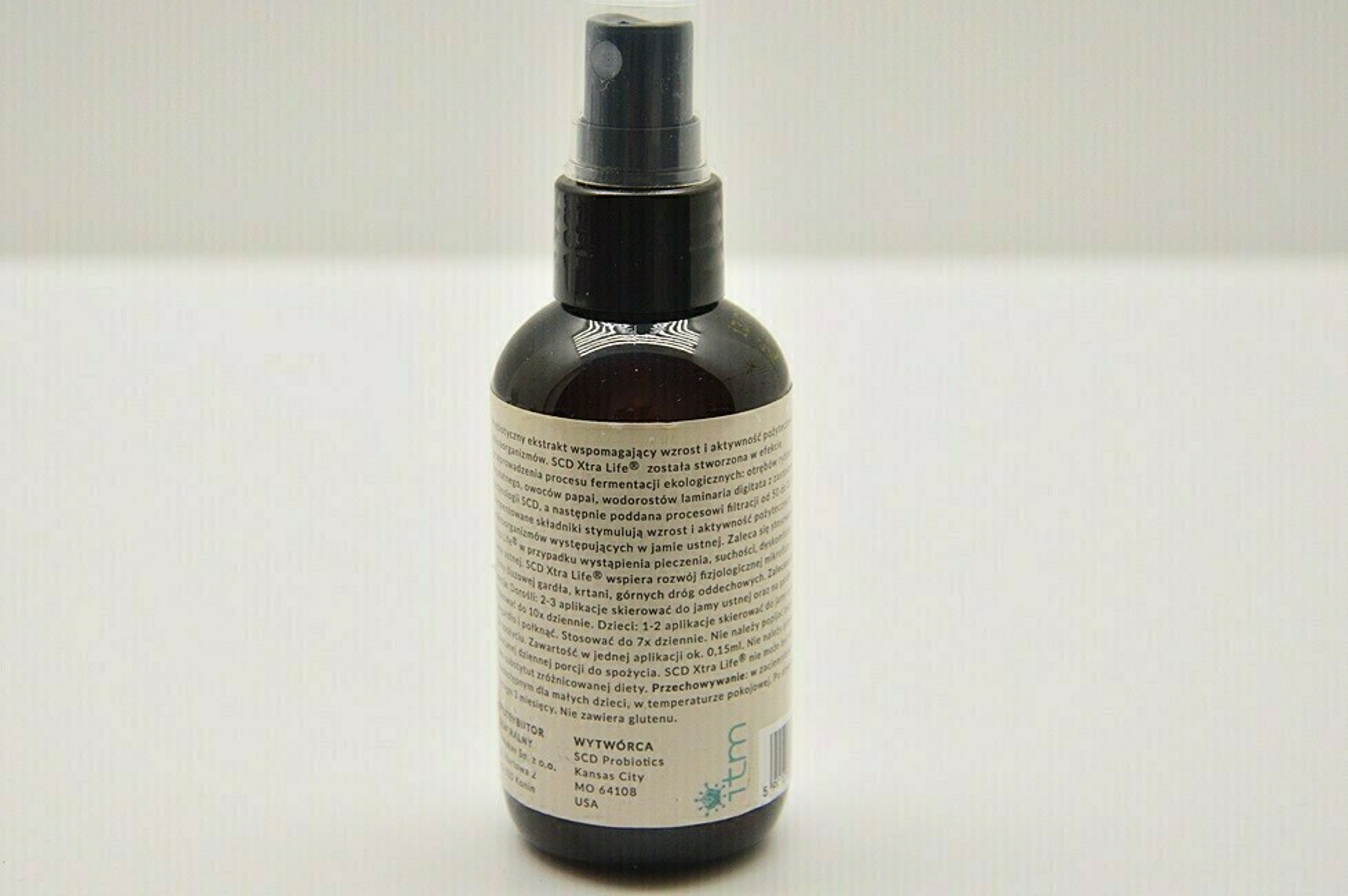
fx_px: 2805
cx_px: 674
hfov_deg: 27.0
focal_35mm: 75
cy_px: 448
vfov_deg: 18.1
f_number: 5.6
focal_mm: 50
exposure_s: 1/500
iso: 800
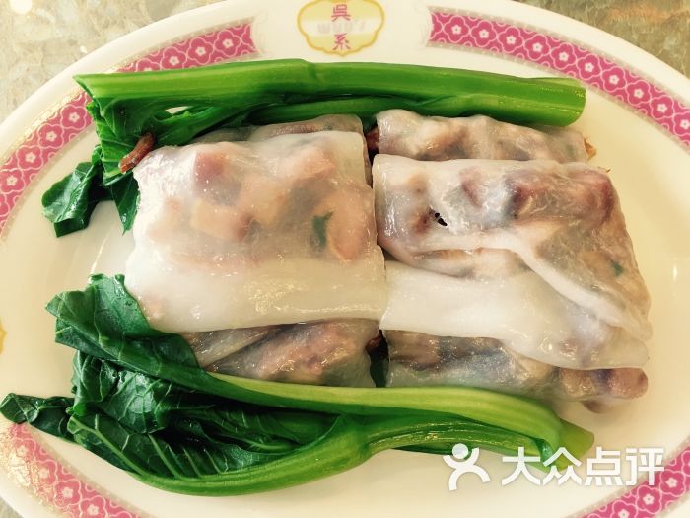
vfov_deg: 48.2
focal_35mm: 29
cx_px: 345
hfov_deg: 61.7
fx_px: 578
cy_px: 259
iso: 50
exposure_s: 1/17
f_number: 2.2
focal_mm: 4.15
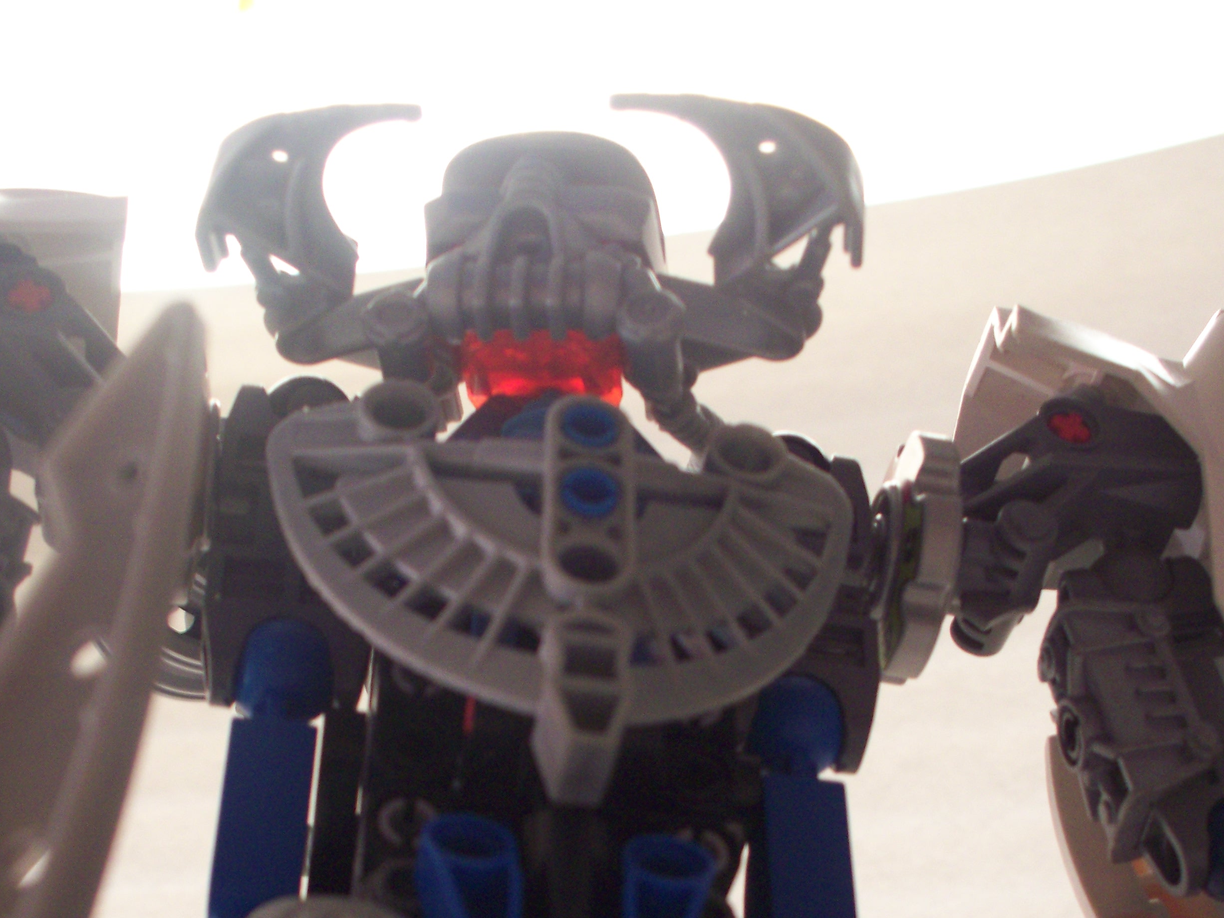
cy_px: 810
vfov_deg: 23.1
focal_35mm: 62
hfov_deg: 31.2
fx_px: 2192
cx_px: 566
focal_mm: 7.54
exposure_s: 1/30
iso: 160
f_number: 2.8
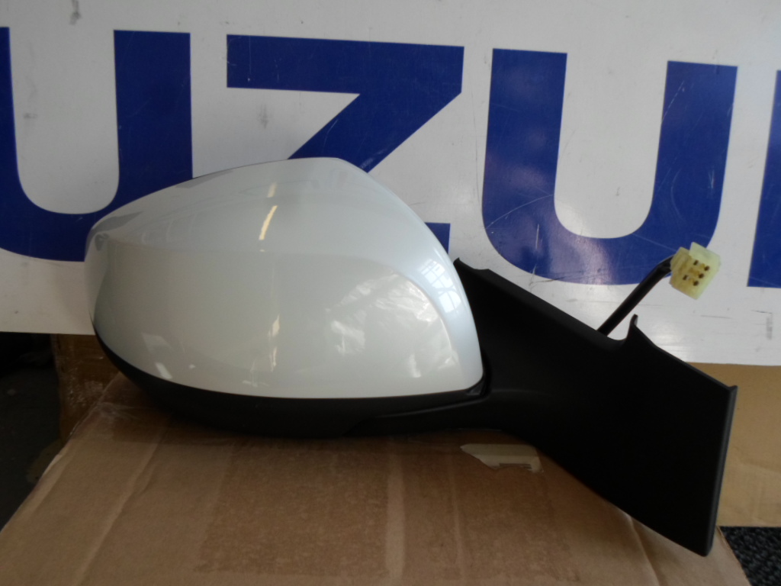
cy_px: 293
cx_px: 390
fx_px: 564
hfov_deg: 69.4
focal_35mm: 25
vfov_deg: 54.9
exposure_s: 1/250
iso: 80
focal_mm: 4.5
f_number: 2.5
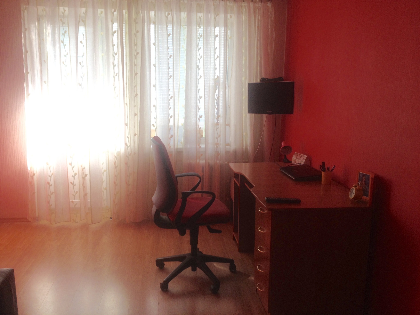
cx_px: 210
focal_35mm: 35
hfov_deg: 52.6
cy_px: 158
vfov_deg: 40.7
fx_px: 425
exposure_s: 1/60
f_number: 2.4
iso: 50
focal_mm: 4.28
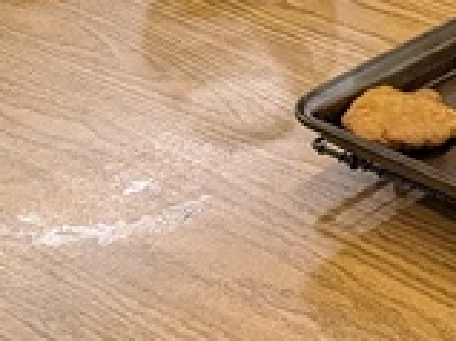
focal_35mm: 155
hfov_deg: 11.9
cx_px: 777
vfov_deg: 8.4
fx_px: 2040
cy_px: -597
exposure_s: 1/120
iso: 94
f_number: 1.68
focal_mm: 6.9
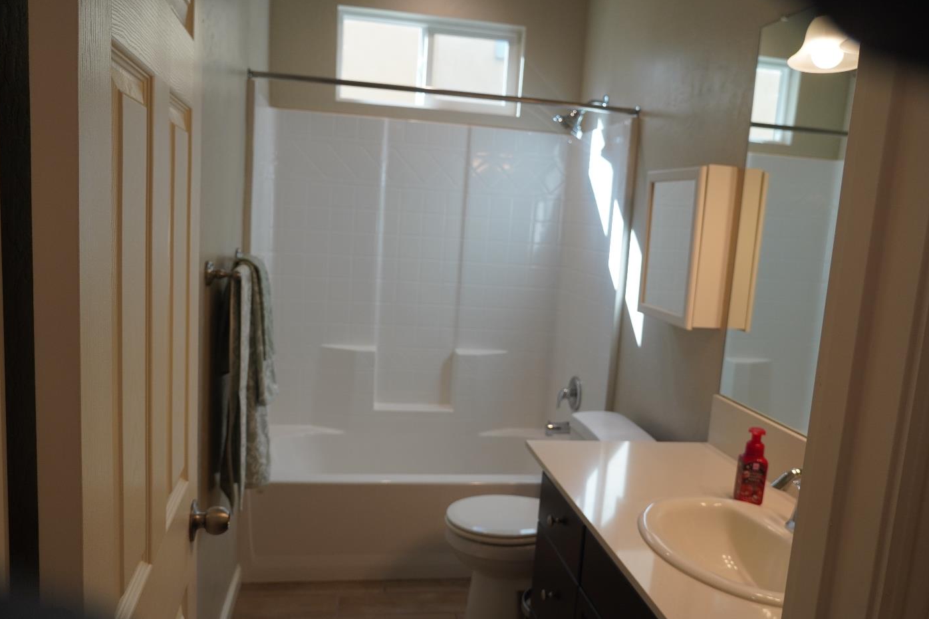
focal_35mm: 29
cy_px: 329
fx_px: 748
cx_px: 480
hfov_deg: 63.6
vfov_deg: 44.9
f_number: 4
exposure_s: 1/160
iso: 250
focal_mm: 18
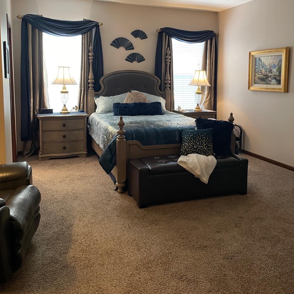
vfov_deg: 50.7
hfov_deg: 51.1
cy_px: 116
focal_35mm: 32
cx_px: 146
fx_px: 307
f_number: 1.6
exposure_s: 1/60
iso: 320
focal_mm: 4.2
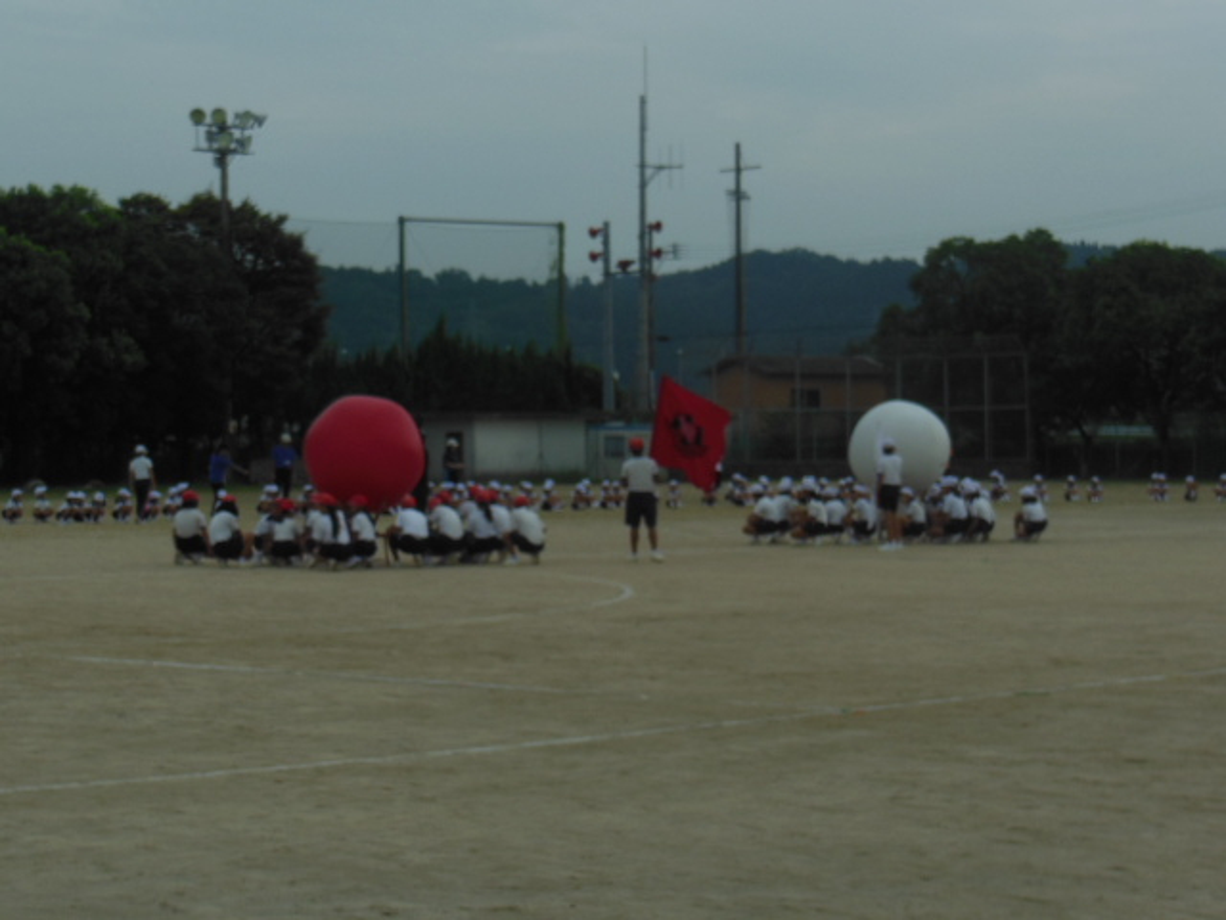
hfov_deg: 21.1
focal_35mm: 93
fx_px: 3294
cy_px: 460
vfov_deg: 15.9
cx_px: 613
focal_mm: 16.5
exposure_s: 1/800
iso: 125
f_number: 5.6
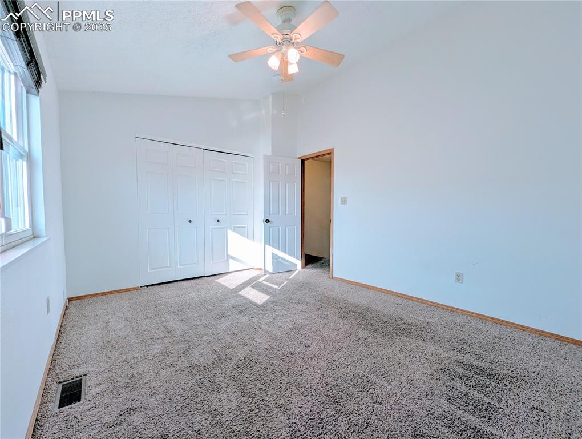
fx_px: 219
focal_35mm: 13
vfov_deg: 90.1
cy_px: 220
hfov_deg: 106.1
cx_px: 291
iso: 44
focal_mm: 1.95
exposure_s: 1/205
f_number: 2.2
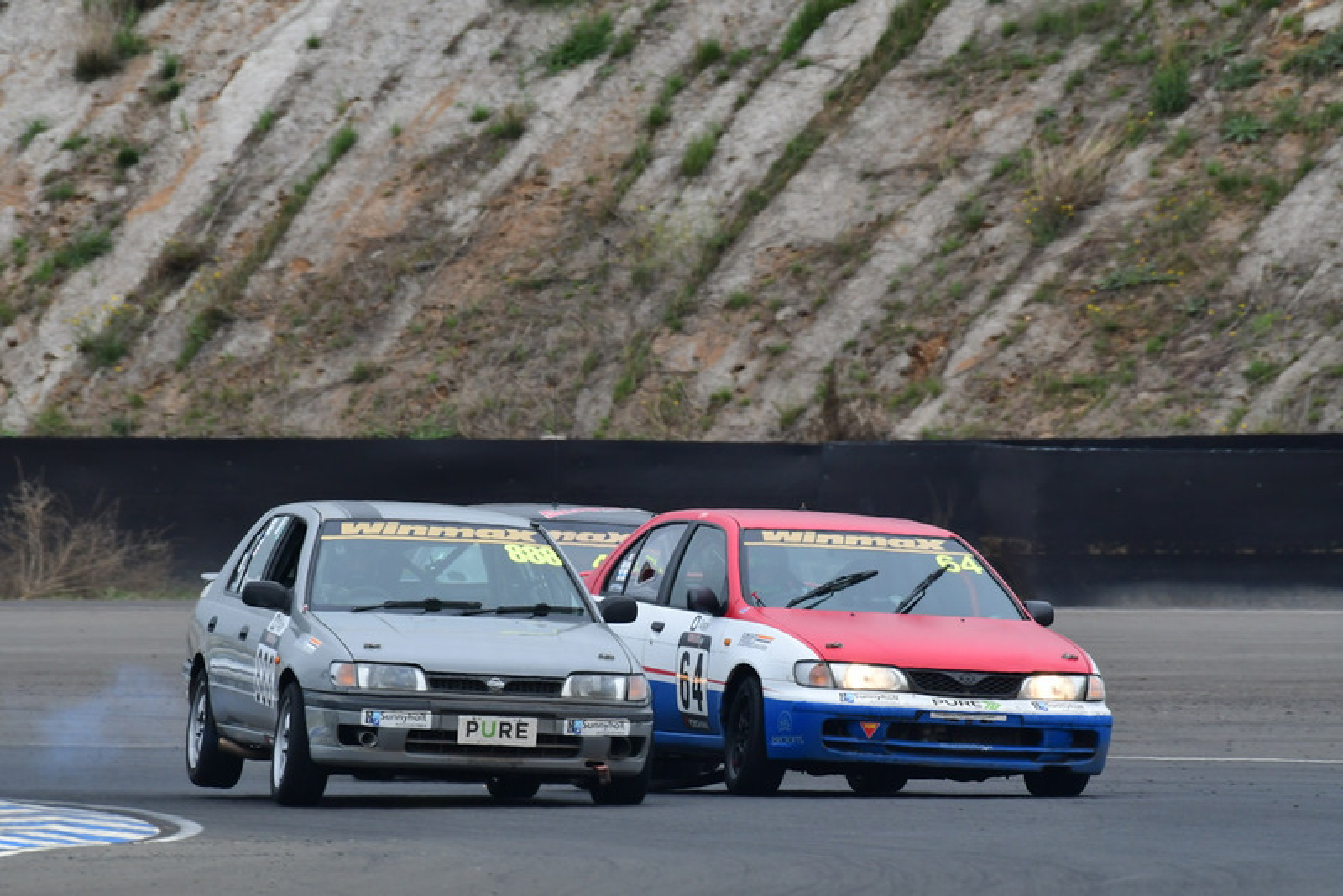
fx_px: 27988
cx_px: 672
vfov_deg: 1.8
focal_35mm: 750
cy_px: 448
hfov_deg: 2.7
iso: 640
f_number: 11
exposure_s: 1/640
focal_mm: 500
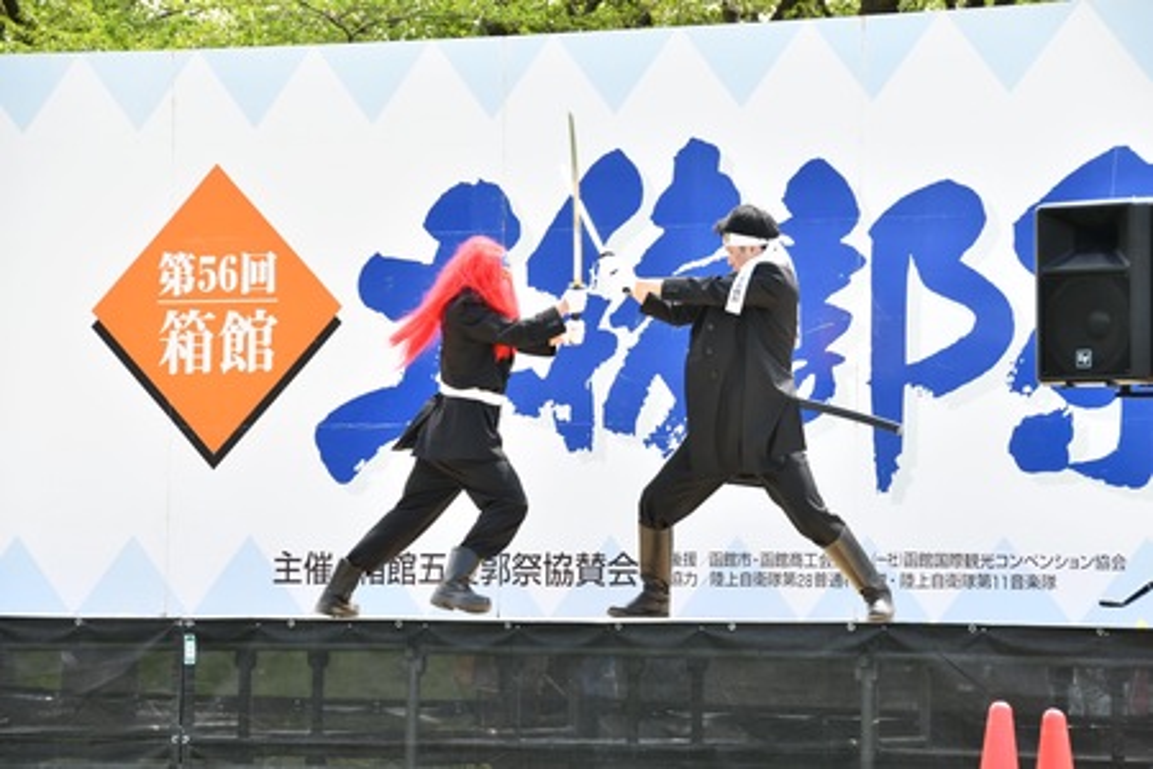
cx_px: 576
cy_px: 384
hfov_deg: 14.4
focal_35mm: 142
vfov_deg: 9.7
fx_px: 4548
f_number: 6.3
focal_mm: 95
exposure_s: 1/125
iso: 100
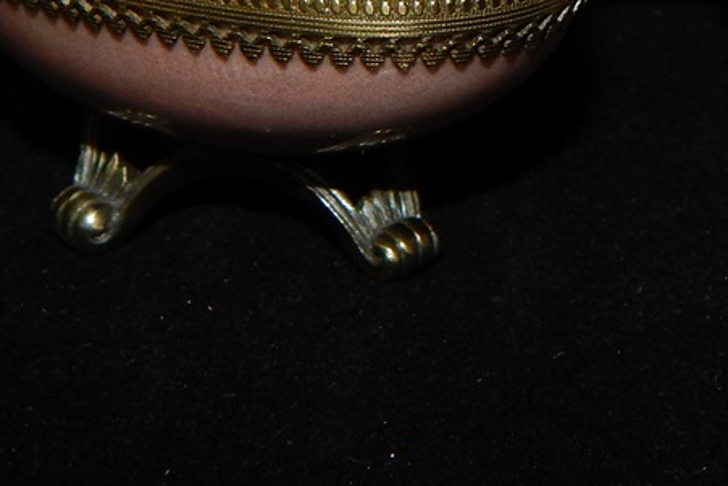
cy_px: -155
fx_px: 1740
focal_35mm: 86
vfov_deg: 15.1
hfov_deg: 23.0
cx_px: 664
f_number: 6.3
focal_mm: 5.1
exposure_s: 1/30
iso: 200
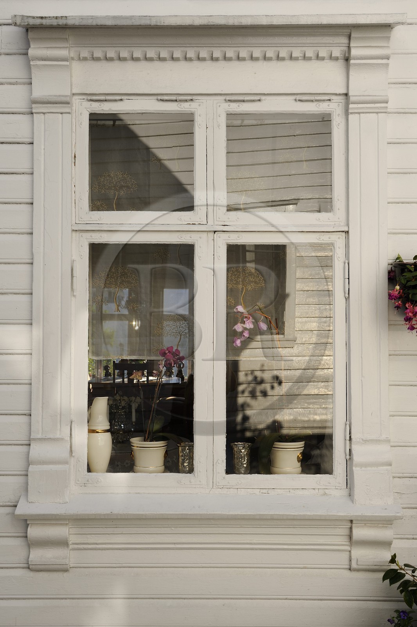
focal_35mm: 35
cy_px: 314
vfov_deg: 54.4
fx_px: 608
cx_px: 208
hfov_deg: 37.8
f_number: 10
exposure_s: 1/160
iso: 200
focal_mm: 35
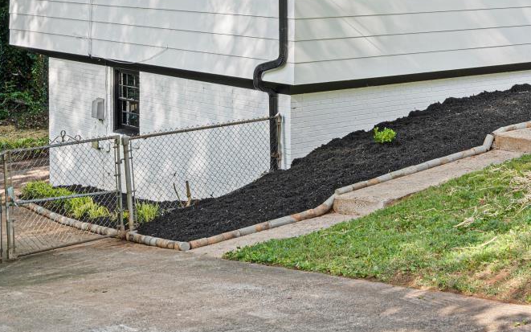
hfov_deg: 25.3
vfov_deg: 15.6
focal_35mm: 81
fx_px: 1172
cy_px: -45
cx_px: 379
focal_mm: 35
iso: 200
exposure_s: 1/13
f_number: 8
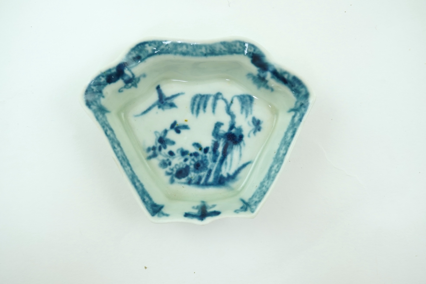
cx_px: 213
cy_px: 142
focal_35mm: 45
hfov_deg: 43.6
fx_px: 532
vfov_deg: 29.9
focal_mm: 30
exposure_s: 1/60
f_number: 10
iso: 640
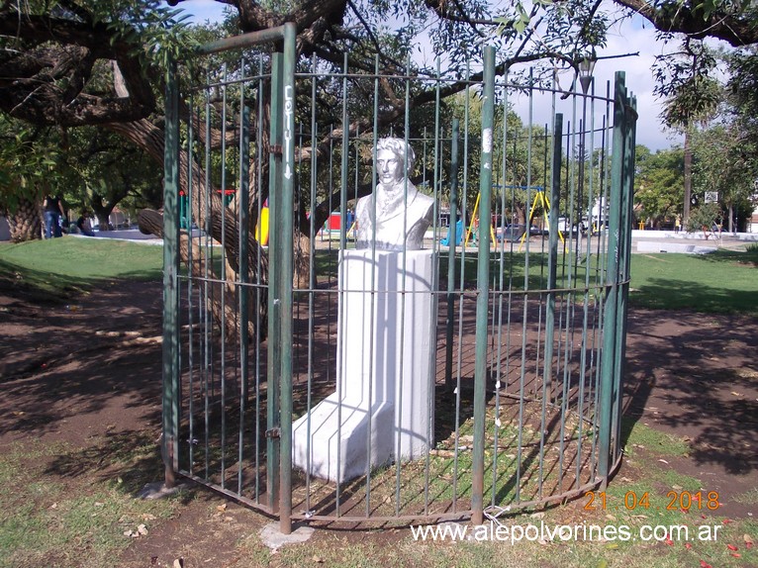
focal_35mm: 38
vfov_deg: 37.7
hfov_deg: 49.0
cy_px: 284
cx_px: 379
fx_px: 832
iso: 80
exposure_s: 1/200
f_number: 6.2
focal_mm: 5.3
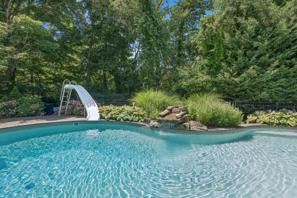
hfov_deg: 96.7
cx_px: 148
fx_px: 132
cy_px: 99
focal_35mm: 16
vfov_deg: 73.8
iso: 200
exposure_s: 1/320
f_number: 9
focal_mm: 16
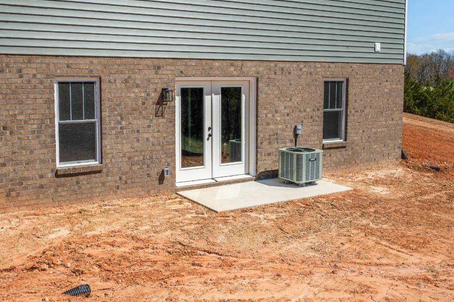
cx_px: 199
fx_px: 454
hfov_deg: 53.0
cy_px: 121
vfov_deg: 36.7
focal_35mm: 36
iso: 400
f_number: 8
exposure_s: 1/2000
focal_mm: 23
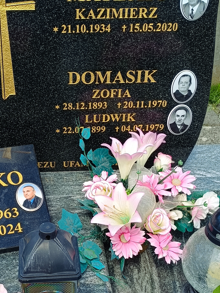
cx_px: 77
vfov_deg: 34.8
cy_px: 218
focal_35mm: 54
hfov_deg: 26.9
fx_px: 458
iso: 53
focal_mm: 5.59
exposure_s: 1/707
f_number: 1.88
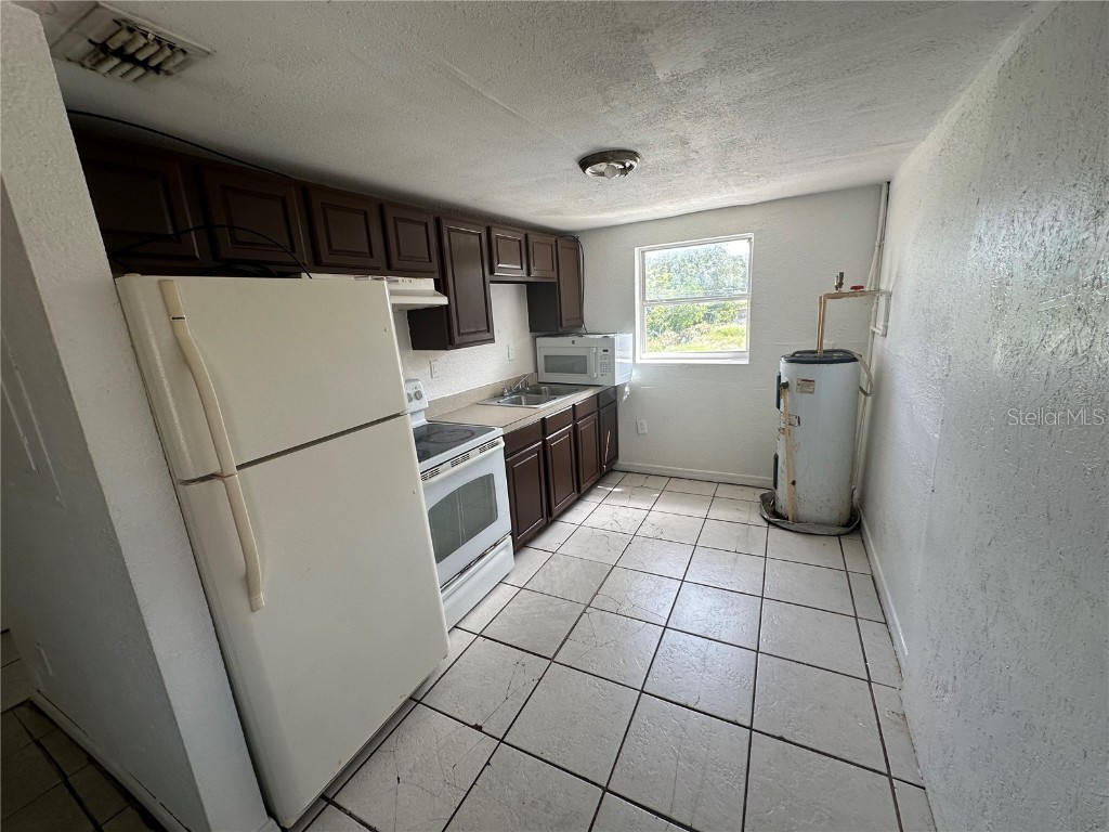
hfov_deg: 102.1
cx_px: 554
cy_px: 416
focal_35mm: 14
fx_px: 449
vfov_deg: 85.7
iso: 40
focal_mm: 2.22
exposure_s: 1/121
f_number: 2.2
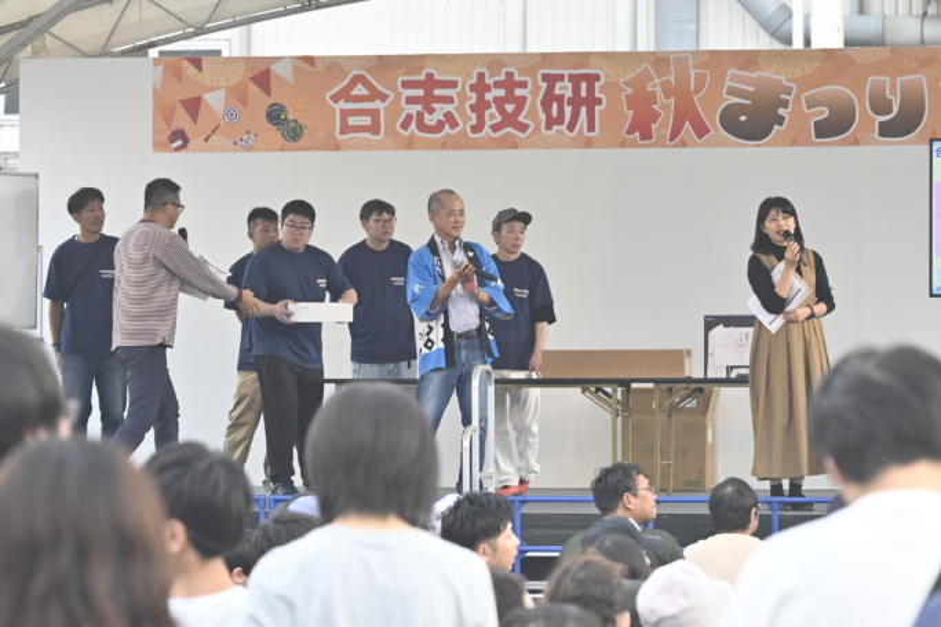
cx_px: 470
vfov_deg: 7.6
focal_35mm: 180
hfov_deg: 11.4
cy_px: 314
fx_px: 4704
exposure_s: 1/400
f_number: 5.6
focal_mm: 120
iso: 1600
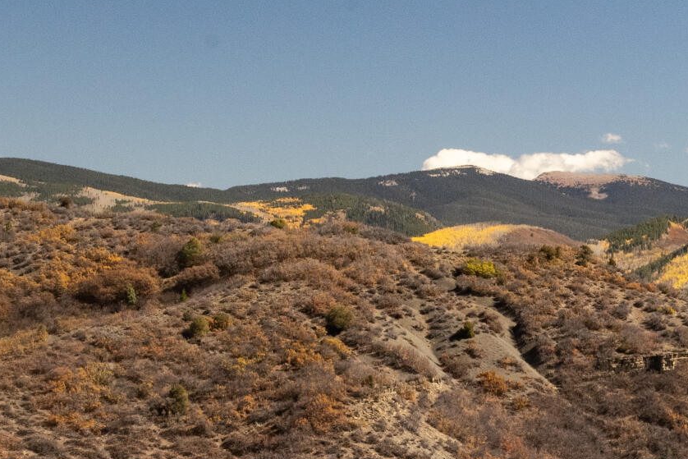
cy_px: 304
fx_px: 3421
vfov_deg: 7.7
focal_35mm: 179
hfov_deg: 11.2
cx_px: 872
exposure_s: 1/400
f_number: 14
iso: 1250
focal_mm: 50
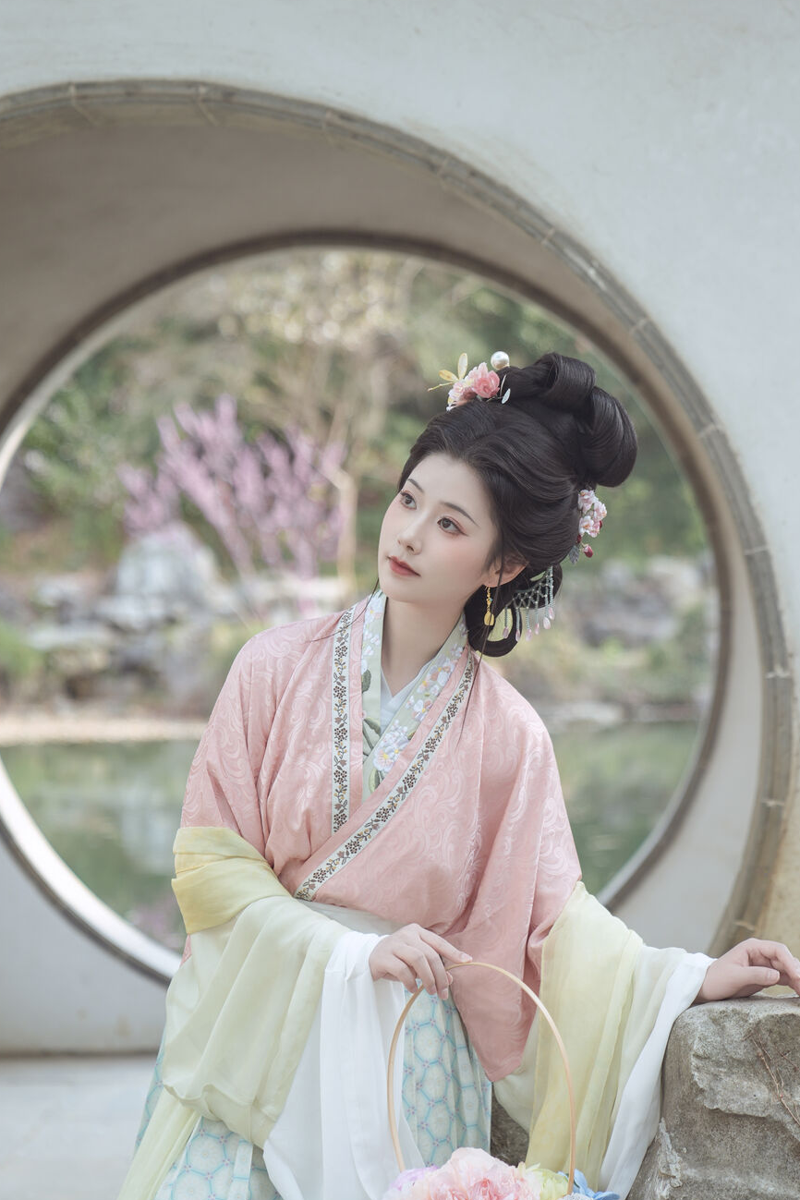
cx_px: 474
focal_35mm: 97
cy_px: 522
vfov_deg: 21.0
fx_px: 3233
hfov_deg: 14.1
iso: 125
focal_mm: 70
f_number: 2.8
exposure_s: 1/200
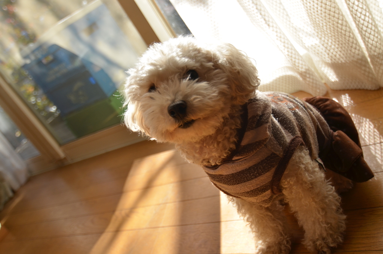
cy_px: 127
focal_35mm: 36
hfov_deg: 53.2
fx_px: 382
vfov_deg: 36.7
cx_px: 192
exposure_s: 1/320
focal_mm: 24
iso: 250
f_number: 4
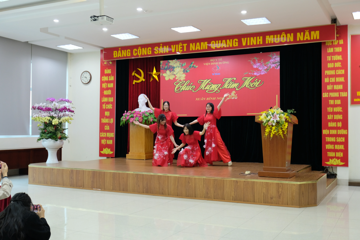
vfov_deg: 32.6
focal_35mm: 41
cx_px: 180
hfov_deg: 47.4
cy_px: 120
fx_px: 410
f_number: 4.4
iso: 1000
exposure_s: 1/30
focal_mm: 27.1
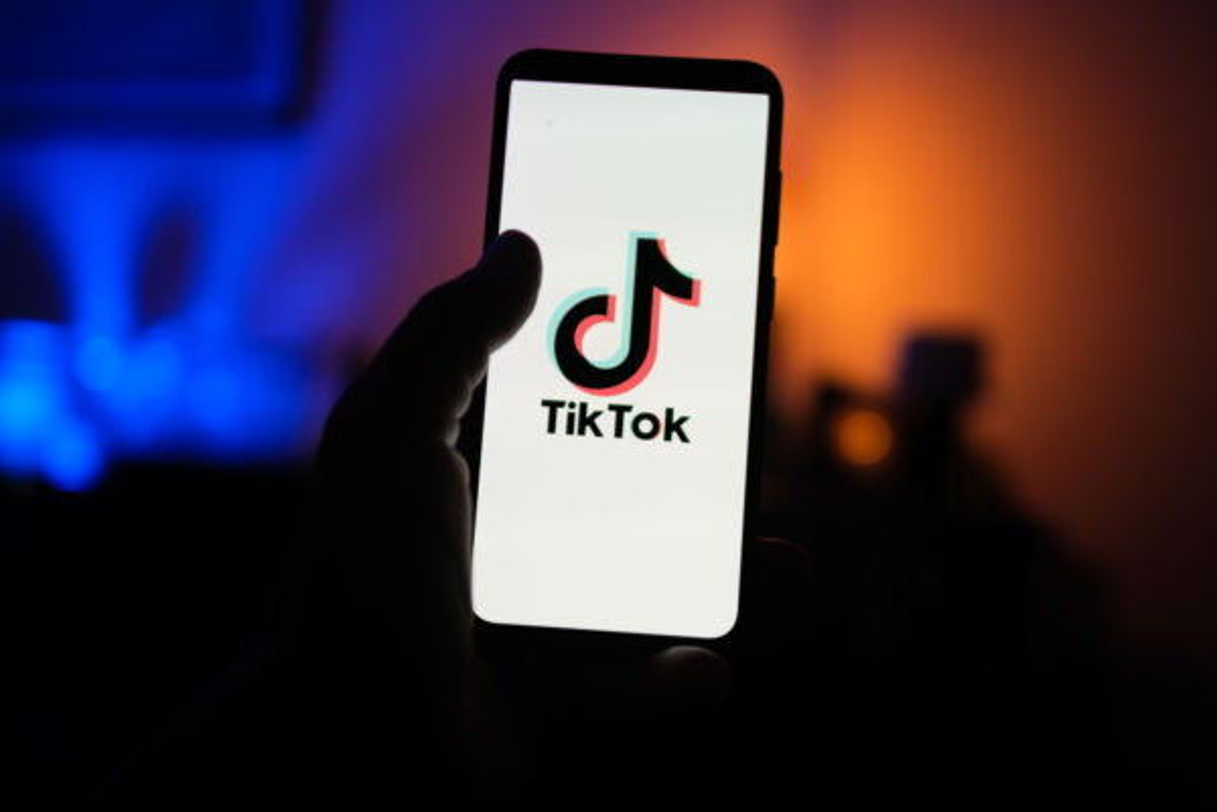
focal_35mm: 45
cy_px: 406
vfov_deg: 29.9
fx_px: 1521
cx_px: 608
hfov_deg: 43.6
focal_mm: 30
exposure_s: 1/100
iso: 160
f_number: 1.4
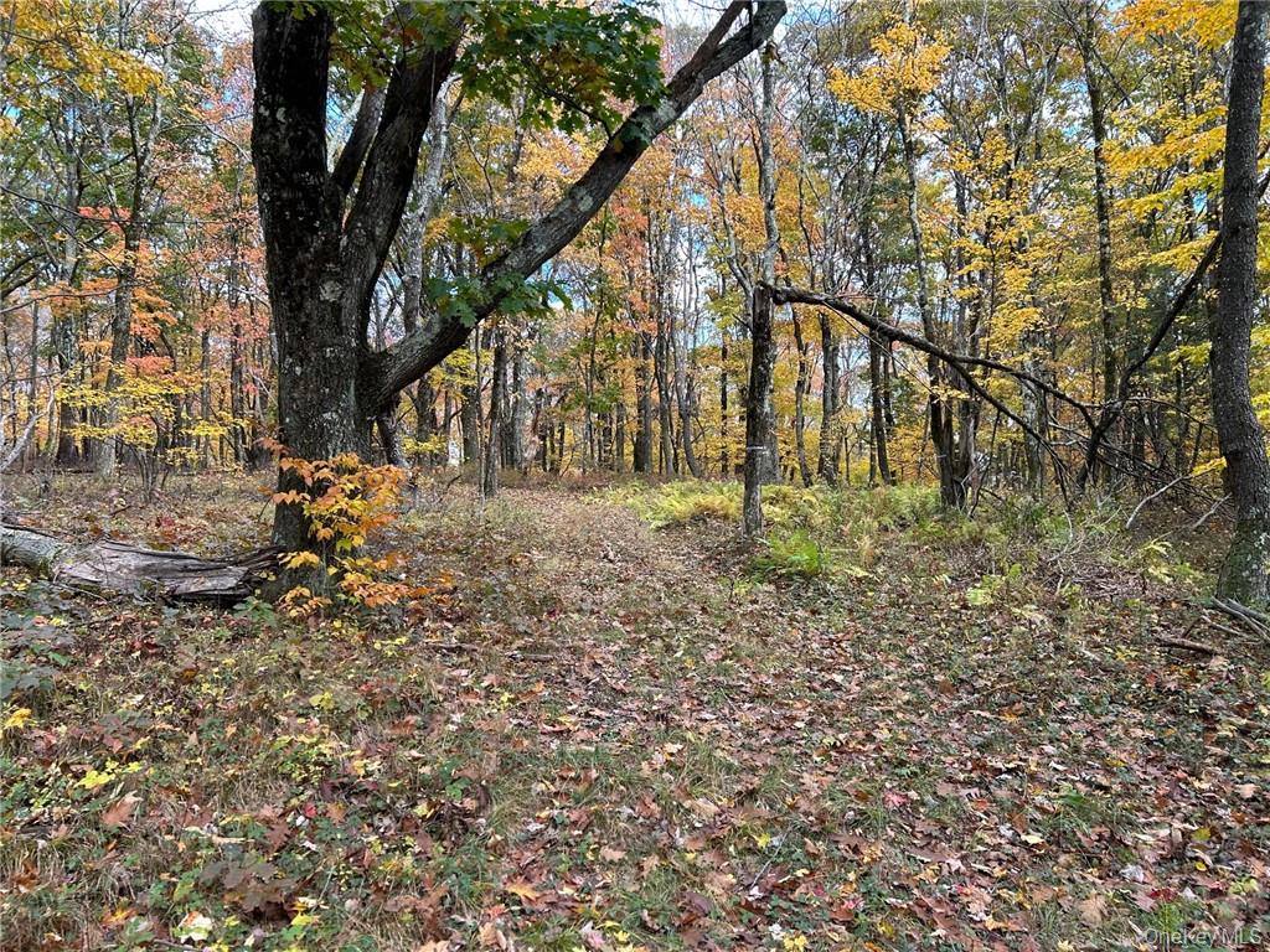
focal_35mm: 26
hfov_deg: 67.3
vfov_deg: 53.1
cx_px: 635
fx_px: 954
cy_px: 476
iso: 40
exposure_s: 1/237
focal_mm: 5.7
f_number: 1.5
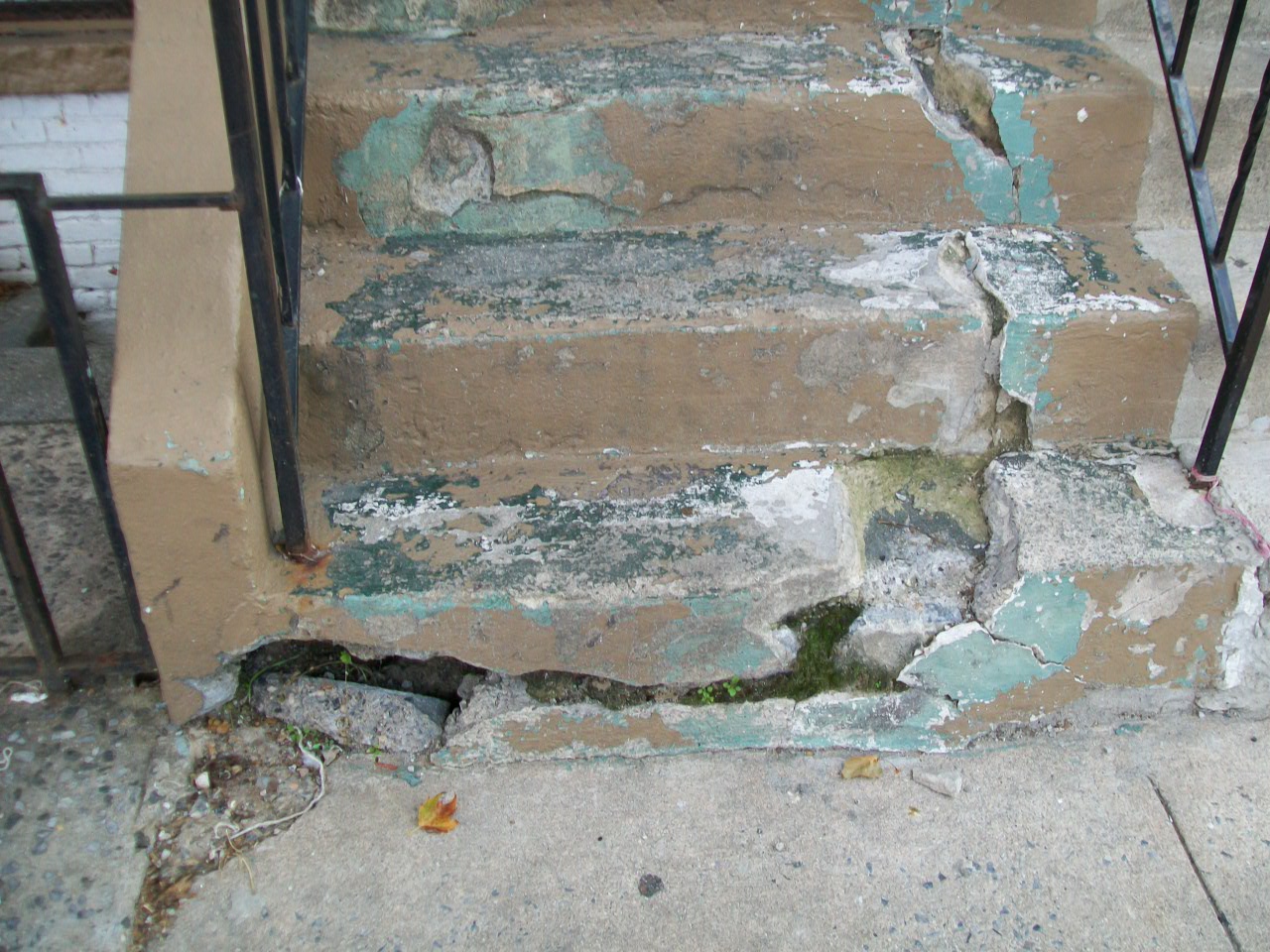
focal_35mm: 36
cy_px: 476
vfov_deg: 39.7
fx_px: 1321
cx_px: 635
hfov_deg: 51.4
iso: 64
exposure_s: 1/125
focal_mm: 6
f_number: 2.7
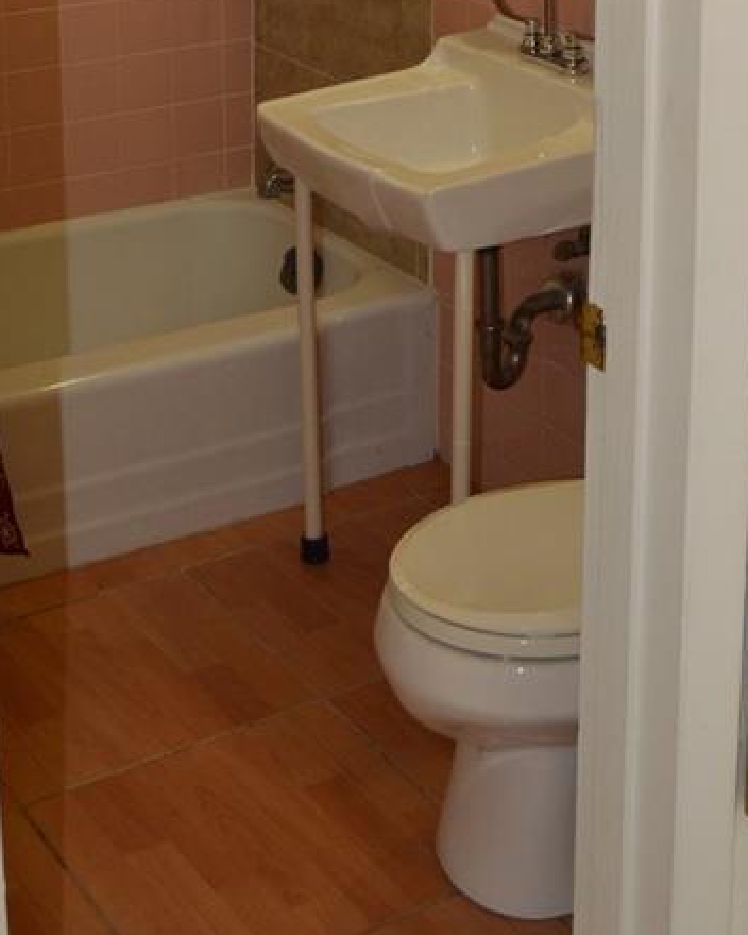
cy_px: -81
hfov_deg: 22.1
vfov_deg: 25.6
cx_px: 500
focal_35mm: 69
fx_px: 1909
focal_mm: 18
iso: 400
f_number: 4
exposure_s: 1/80
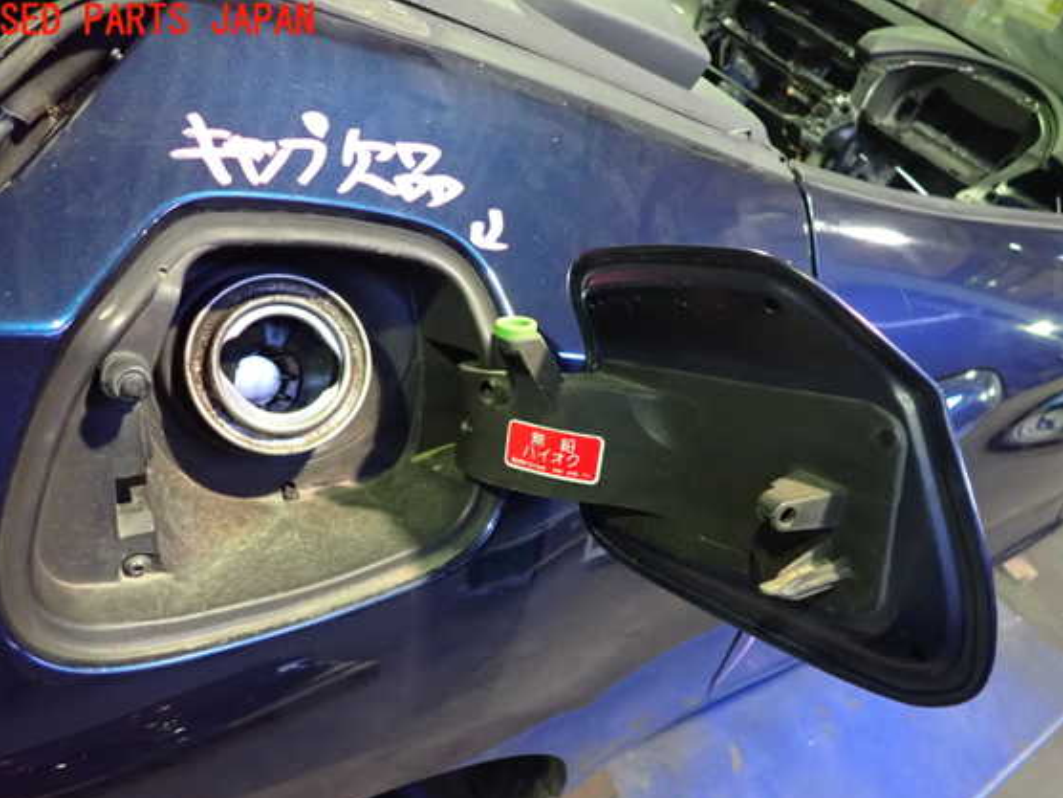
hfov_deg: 65.3
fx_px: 829
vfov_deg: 51.3
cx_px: 541
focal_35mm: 27
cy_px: 429
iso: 1250
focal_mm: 4.5
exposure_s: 1/40
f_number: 2
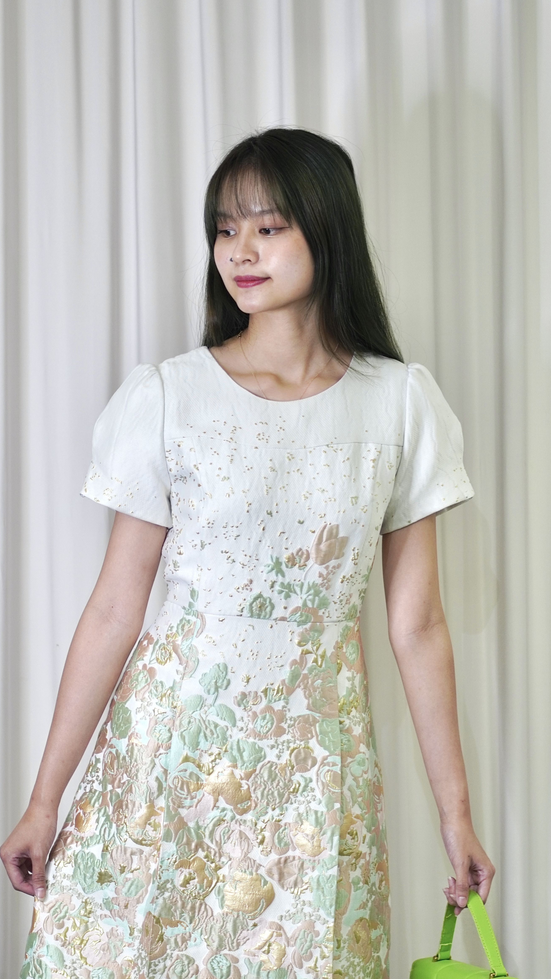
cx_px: 252
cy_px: 581
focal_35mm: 169
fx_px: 4380
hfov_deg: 7.2
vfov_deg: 12.8
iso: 250
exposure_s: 1/160
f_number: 1.8
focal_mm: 85
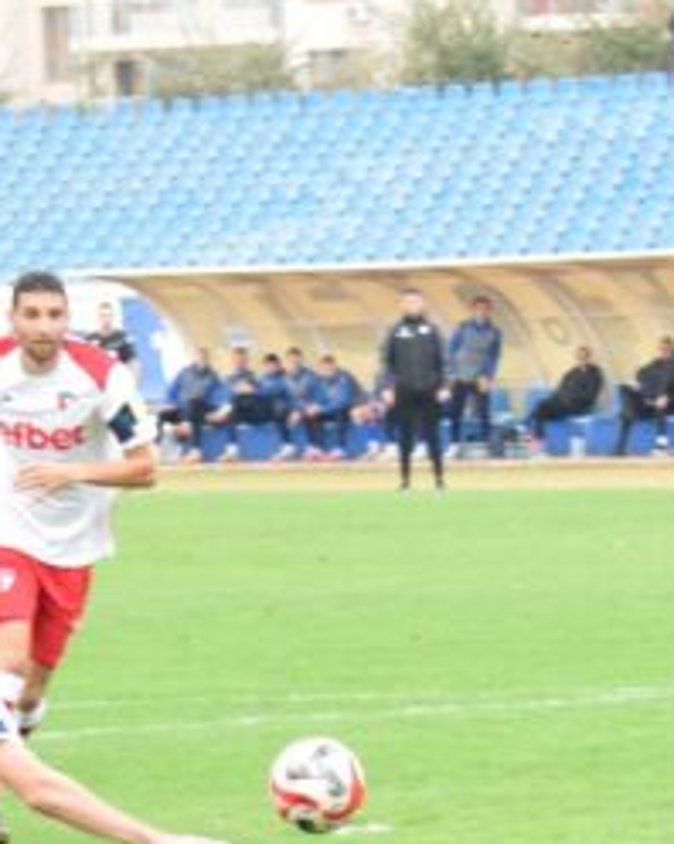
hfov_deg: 4.7
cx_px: 596
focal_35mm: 329
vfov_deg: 5.9
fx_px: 8214
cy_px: 623
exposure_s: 1/800
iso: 3200
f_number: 4.5
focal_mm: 92
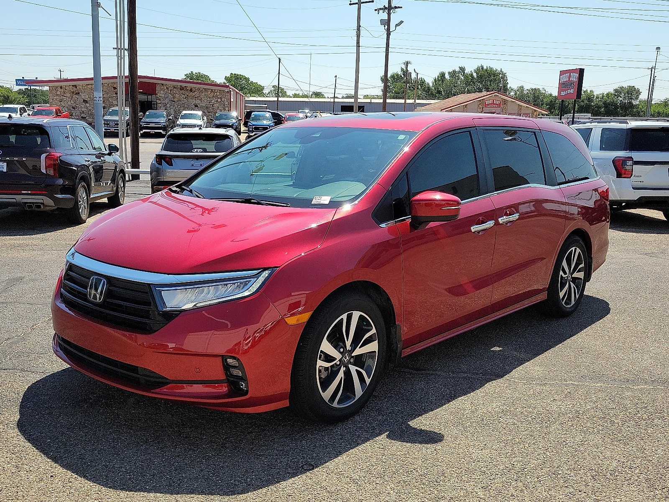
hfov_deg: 67.3
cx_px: 334
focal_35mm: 26
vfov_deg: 53.1
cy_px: 251
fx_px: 502
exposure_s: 1/2500
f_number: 1.8
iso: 50
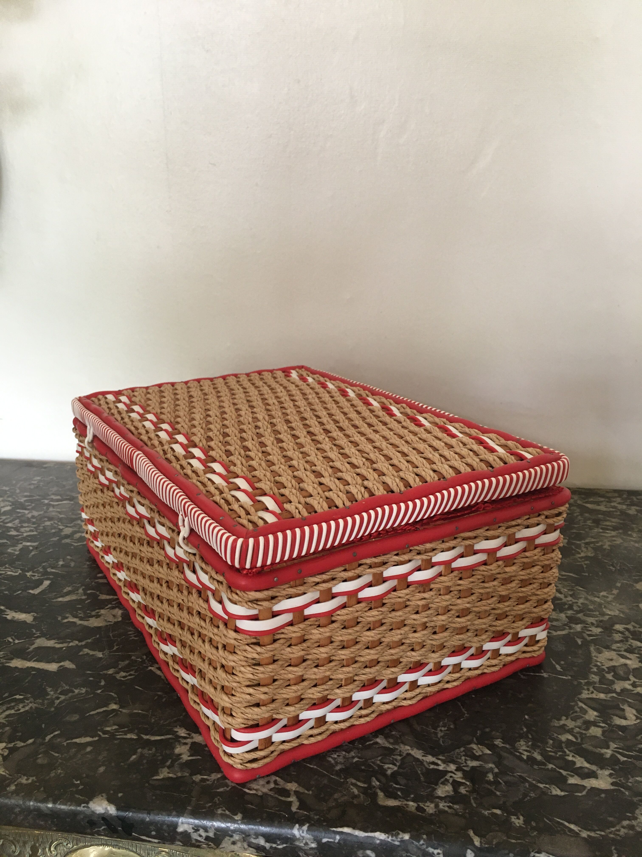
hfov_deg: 48.2
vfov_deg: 61.7
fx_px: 717
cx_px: 321
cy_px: 428
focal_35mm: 29
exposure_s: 1/33
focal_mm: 4.15
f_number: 2.2
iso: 125
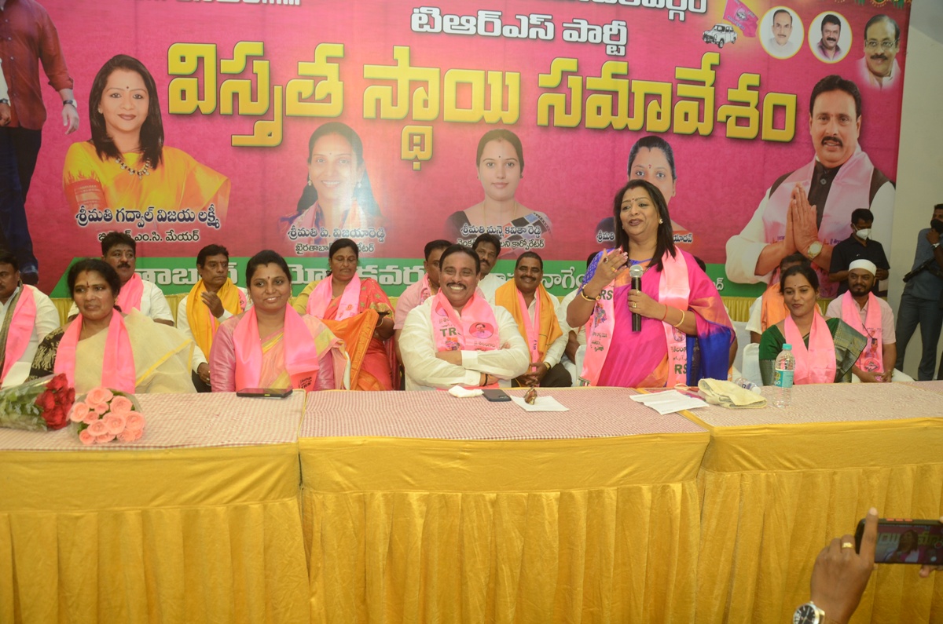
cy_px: 312
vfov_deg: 22.5
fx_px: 1569
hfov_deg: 33.5
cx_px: 472
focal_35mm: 60
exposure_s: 1/125
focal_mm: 40
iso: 800
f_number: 7.1
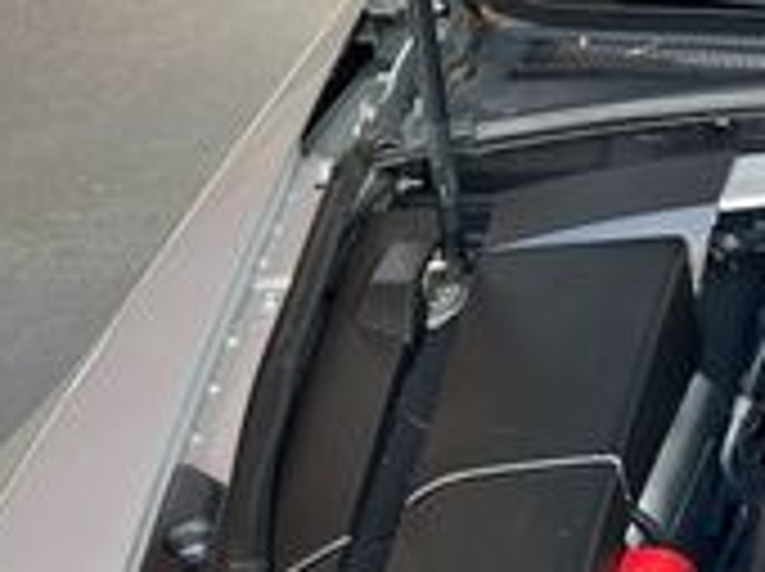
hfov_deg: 17.8
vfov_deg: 14.8
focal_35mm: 98
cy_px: -5
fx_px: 2163
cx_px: 1166
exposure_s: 1/121
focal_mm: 5.7
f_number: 1.5
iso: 50
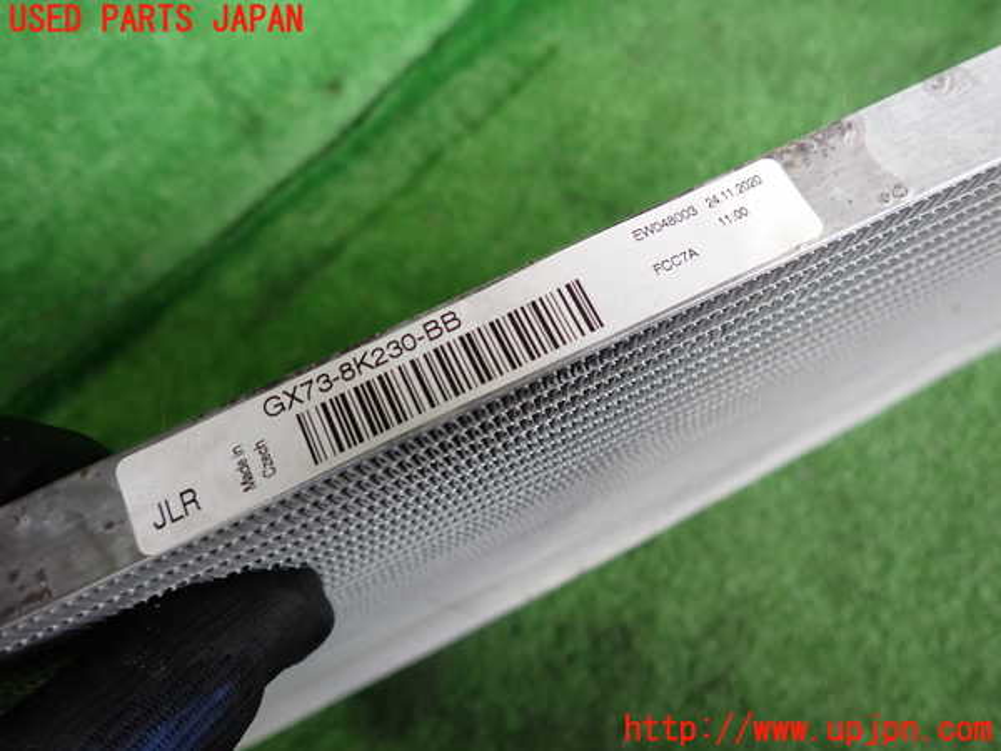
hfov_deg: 69.4
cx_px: 500
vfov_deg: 54.9
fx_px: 723
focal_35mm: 25
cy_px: 376
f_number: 2
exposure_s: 1/60
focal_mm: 4.5
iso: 125
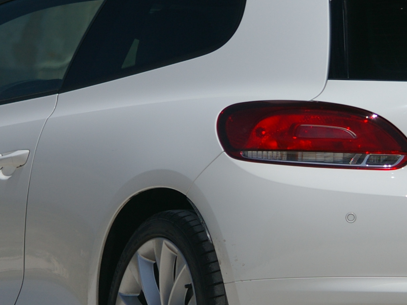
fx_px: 6433
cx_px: 263
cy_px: 176
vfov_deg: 2.7
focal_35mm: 547
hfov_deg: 3.6
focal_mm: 128
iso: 200
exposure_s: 1/750
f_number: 6.7
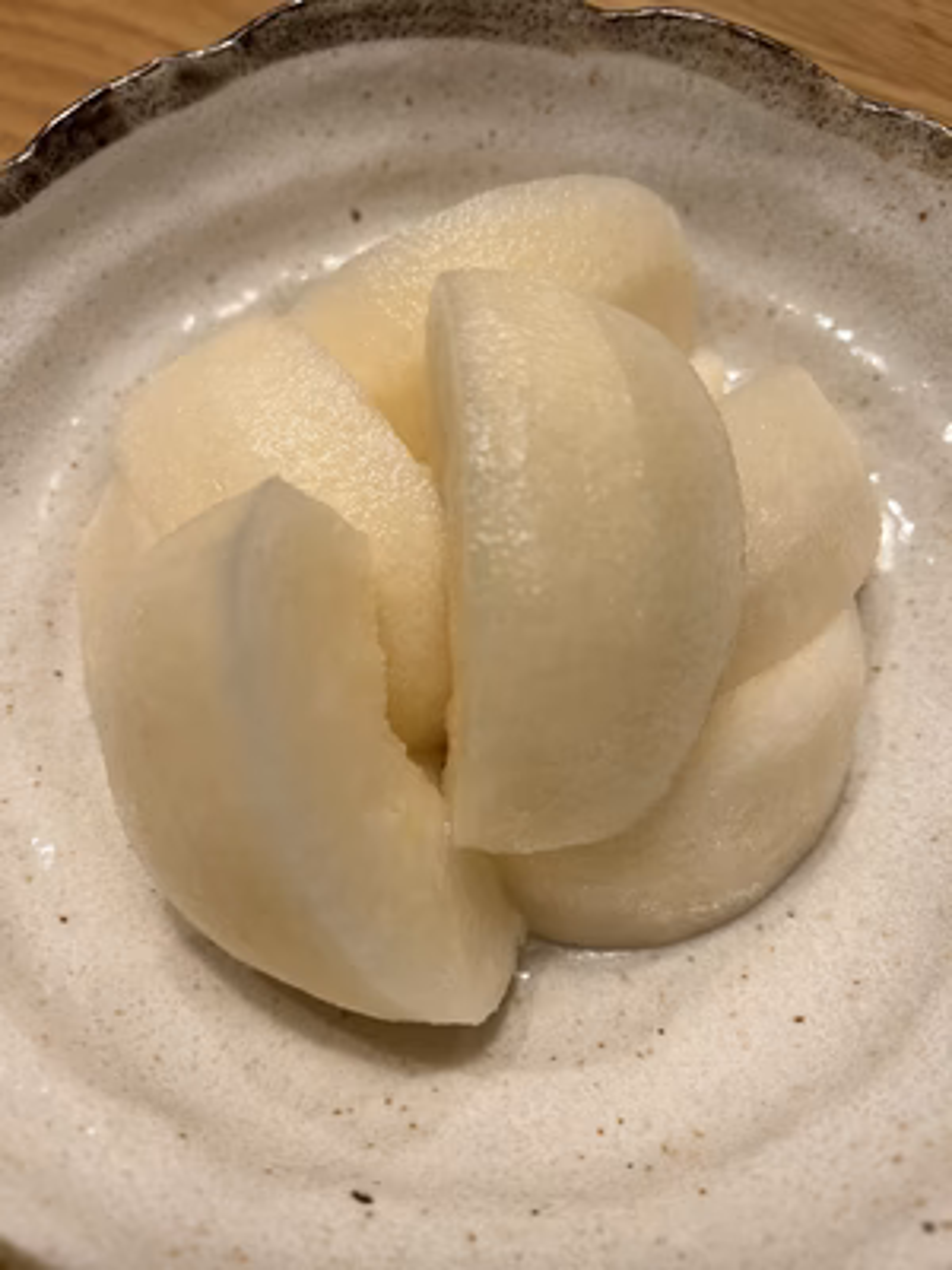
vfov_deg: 67.3
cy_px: 635
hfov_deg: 53.1
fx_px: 953
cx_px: 476
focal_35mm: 26
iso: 64
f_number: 1.5
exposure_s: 1/100
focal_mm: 5.7
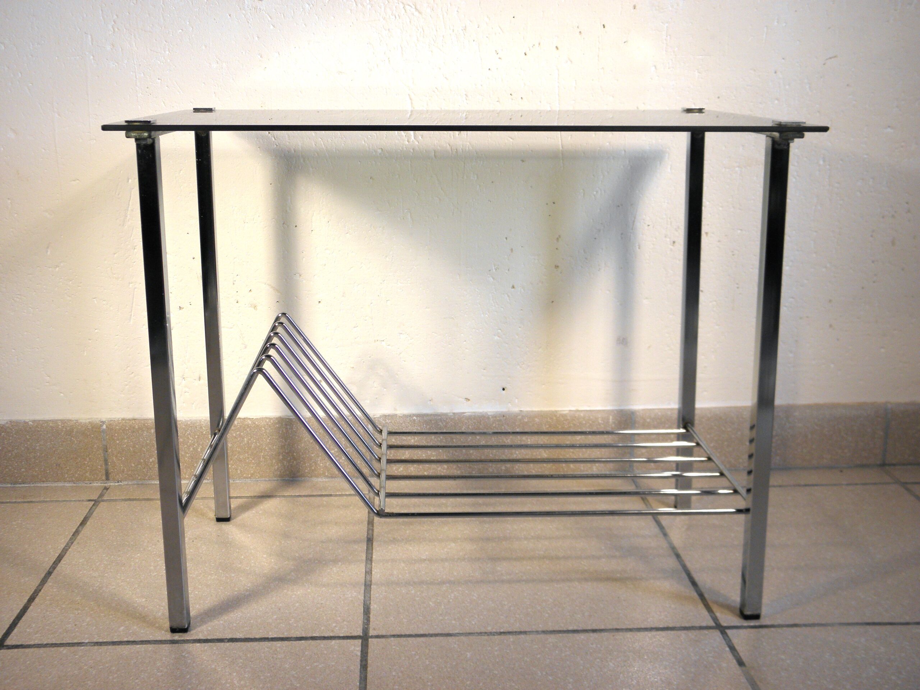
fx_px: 1010
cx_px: 460
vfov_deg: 37.7
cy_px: 345
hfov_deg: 49.0
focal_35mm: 38
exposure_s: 1/50
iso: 100
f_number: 3.7
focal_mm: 6.8
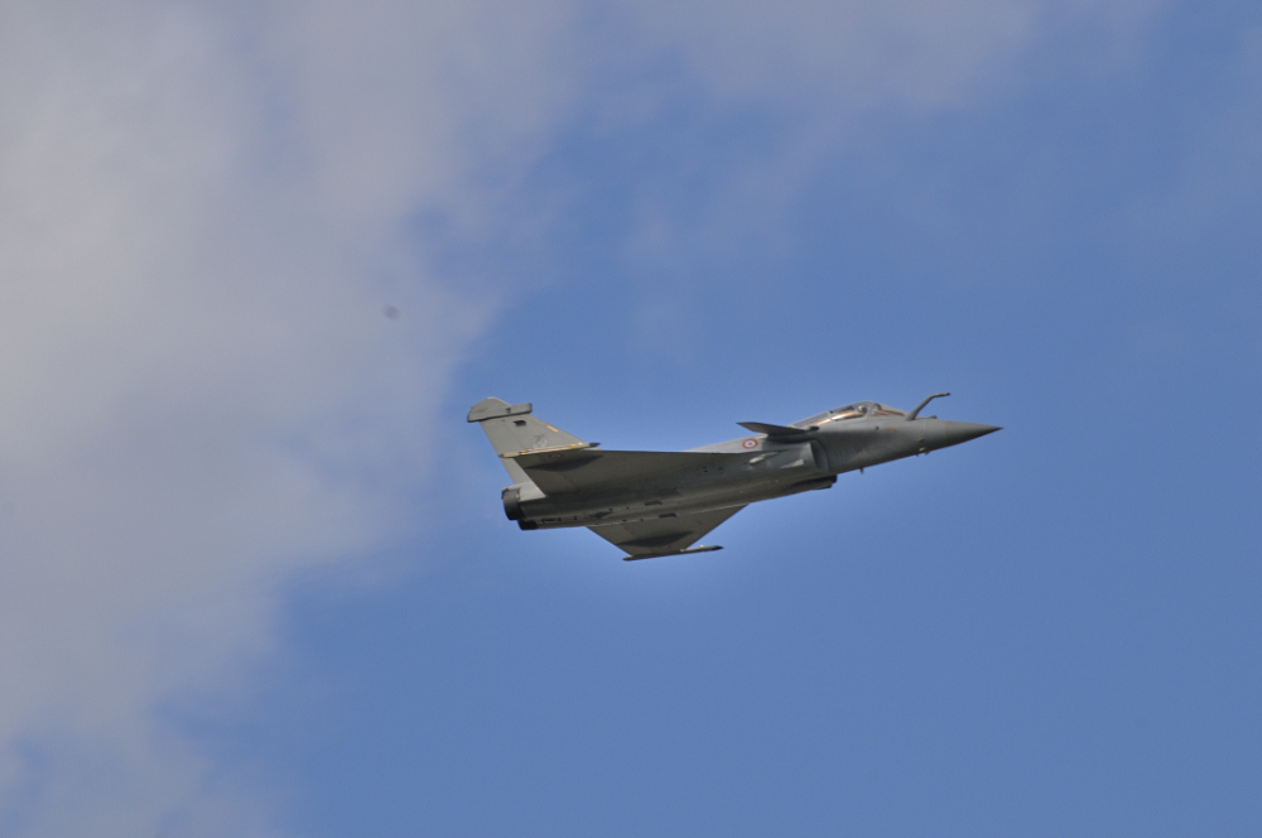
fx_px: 15754
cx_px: 631
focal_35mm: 450
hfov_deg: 4.6
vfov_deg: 3.0
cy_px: 419
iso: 200
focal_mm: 300
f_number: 11
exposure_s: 1/500
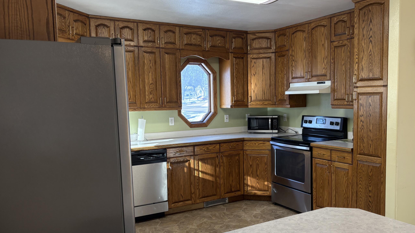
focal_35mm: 33
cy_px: 131
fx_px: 363
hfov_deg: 59.2
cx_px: 238
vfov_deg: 35.6
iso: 125
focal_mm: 5.96
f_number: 1.6
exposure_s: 1/156
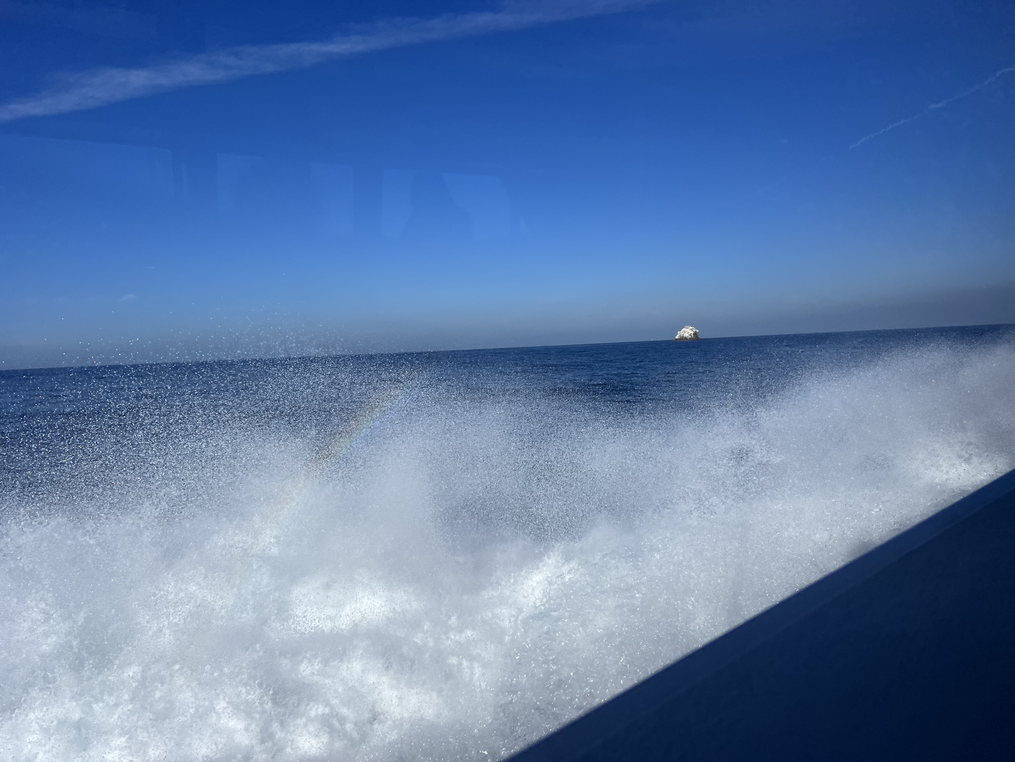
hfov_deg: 67.3
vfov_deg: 53.1
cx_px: 508
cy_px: 381
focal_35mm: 26
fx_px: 762
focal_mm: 5.7
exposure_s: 1/4274
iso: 50
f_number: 1.5
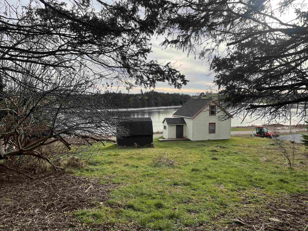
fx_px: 231
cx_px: 154
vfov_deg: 53.1
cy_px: 116
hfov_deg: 67.3
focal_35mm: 26
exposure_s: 1/1355
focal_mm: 5.1
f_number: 1.6
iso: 50
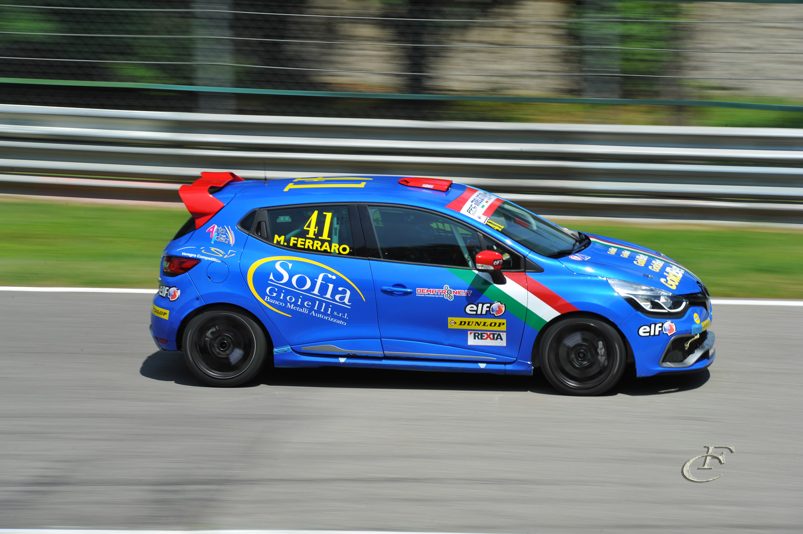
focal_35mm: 200
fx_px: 4458
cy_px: 267
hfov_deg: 10.3
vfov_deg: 6.9
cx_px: 402
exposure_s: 1/125
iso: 200
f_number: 14
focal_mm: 200
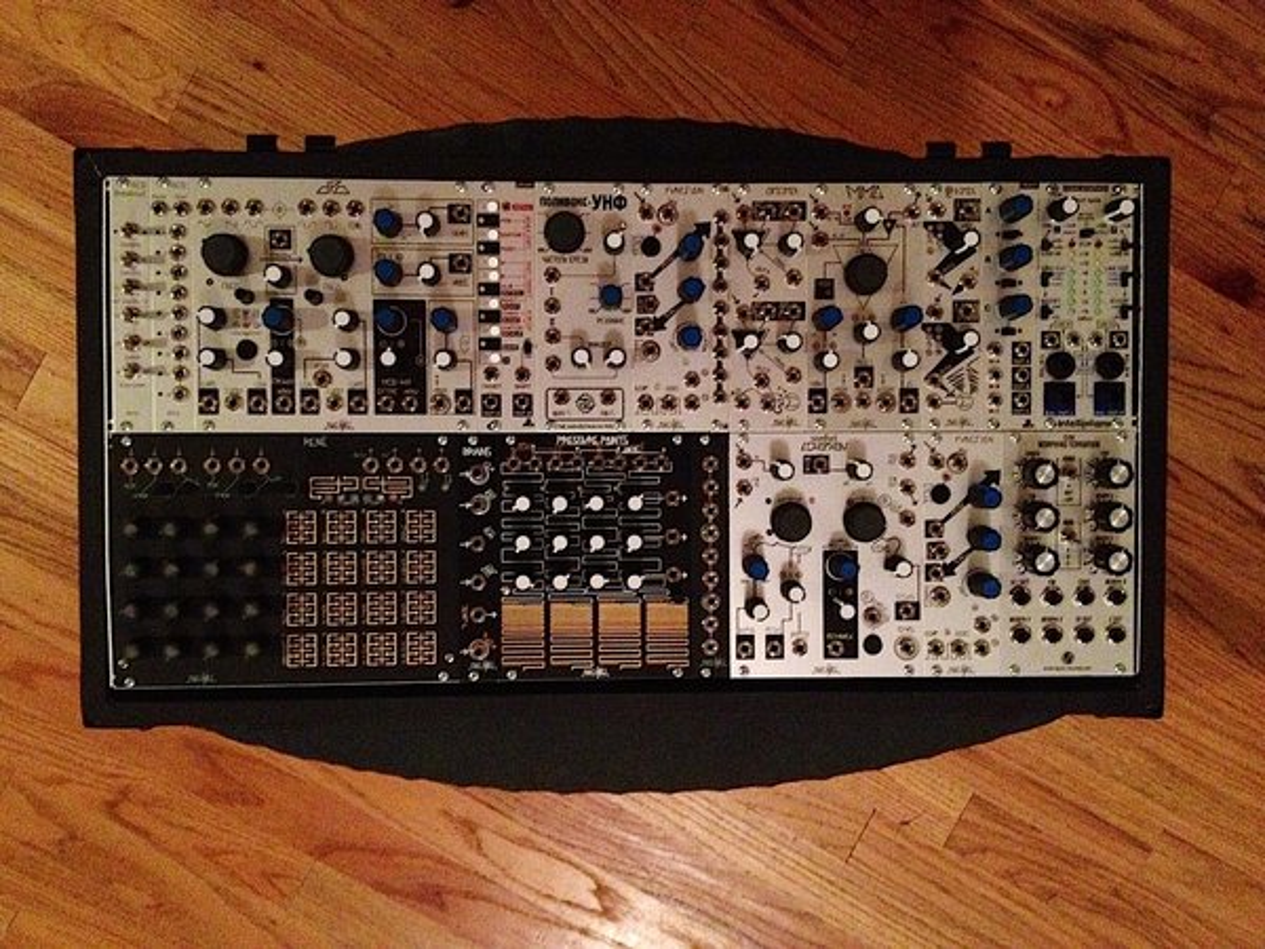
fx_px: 1279
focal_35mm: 35
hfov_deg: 52.6
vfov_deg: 40.7
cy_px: 474
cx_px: 632
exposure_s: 1/15
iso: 800
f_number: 2.4
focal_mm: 4.28
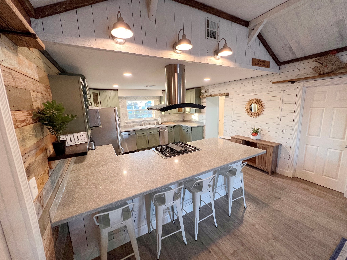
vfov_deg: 89.9
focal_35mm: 13
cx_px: 174
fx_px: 130
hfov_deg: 106.2
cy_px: 130
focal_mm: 1.57
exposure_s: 1/60
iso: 200
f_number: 1.8
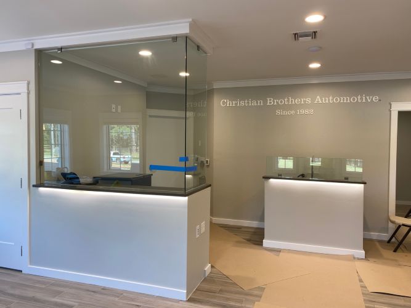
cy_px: 154
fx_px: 309
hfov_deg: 67.3
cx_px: 206
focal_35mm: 26
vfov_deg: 53.0
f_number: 1.8
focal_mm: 4.25
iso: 64
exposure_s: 1/120
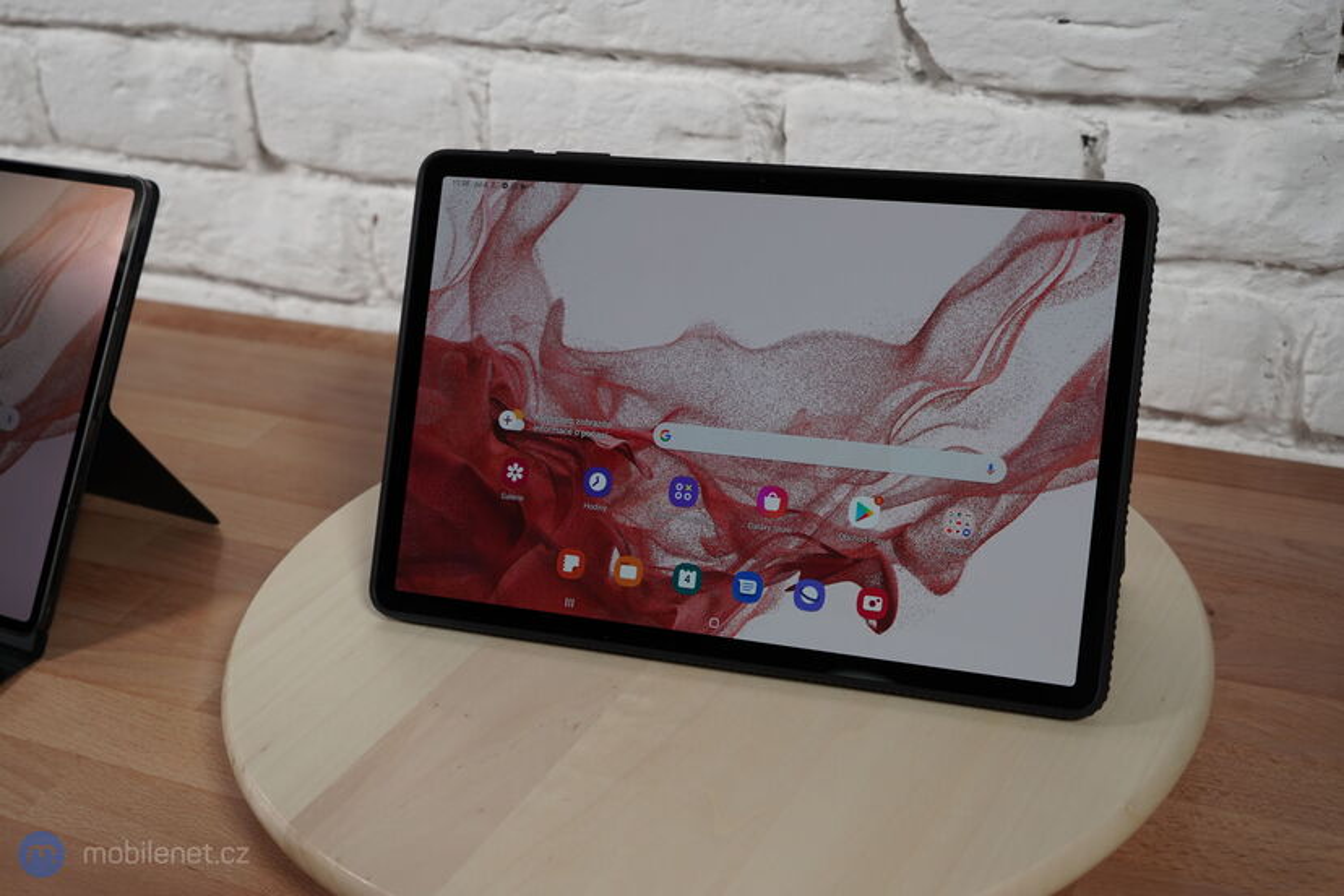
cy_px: 448
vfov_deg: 30.5
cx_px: 672
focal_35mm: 44
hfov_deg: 44.5
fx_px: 1643
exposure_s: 1/160
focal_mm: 44
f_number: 7.1
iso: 400
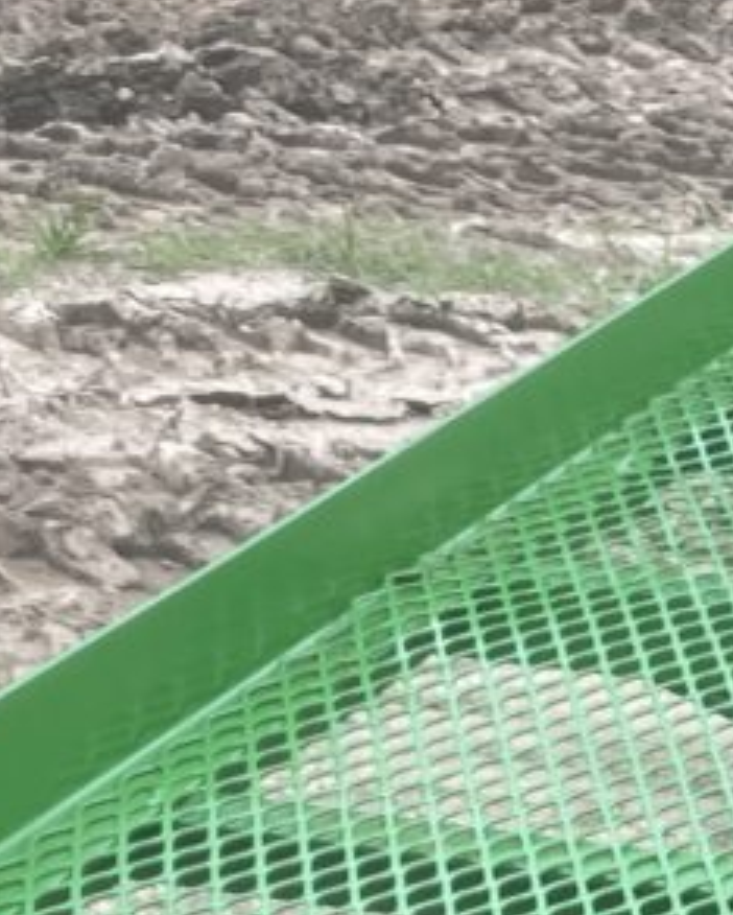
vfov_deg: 10.1
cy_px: 1755
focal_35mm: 178
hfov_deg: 8.6
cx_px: 811
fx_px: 4822
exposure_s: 1/1416
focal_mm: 4.2
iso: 32
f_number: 1.6
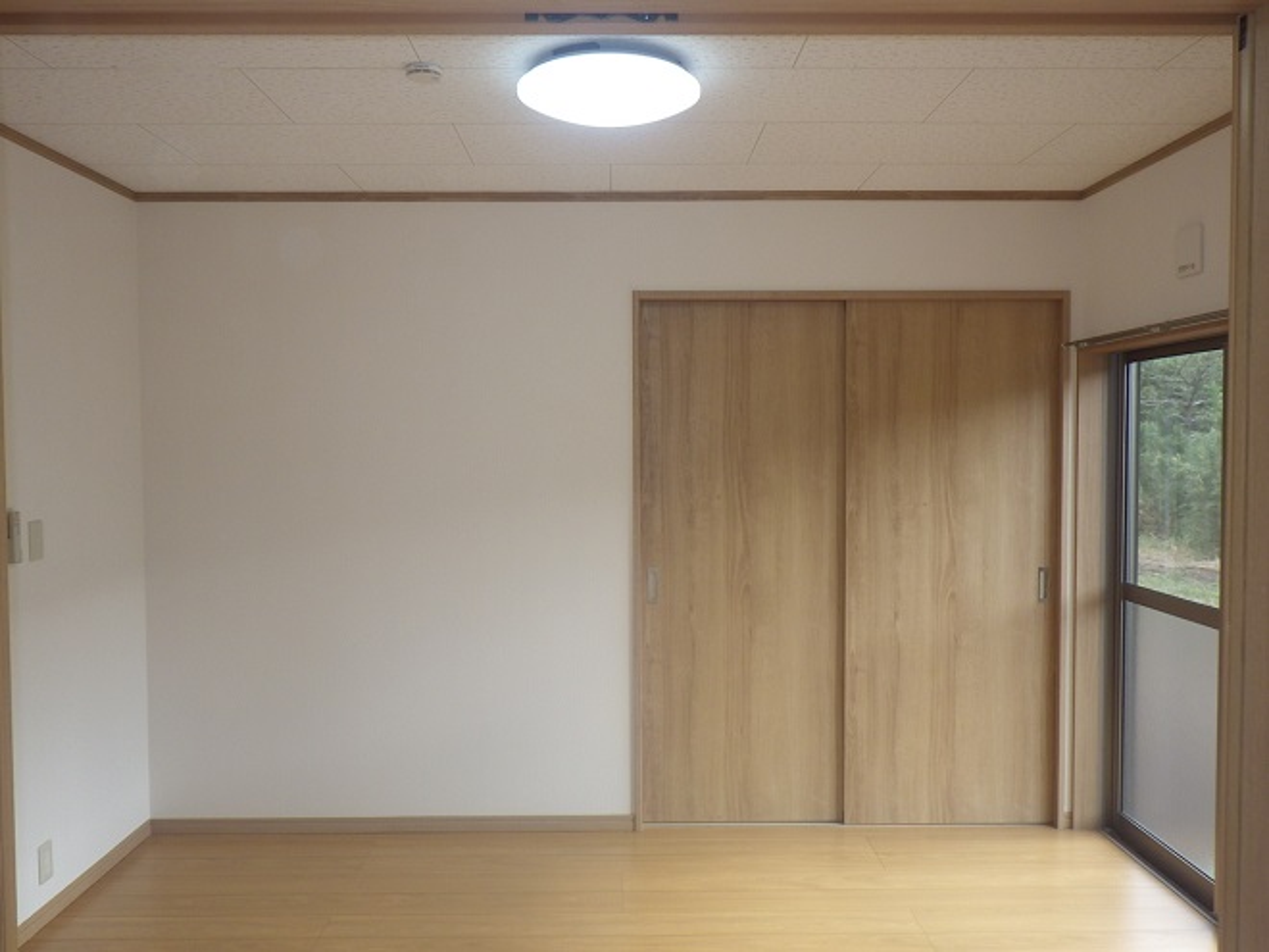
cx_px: 634
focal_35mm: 28
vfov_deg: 49.7
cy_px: 476
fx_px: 1026
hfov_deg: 63.4
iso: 125
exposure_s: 1/100
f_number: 3.5
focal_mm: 5
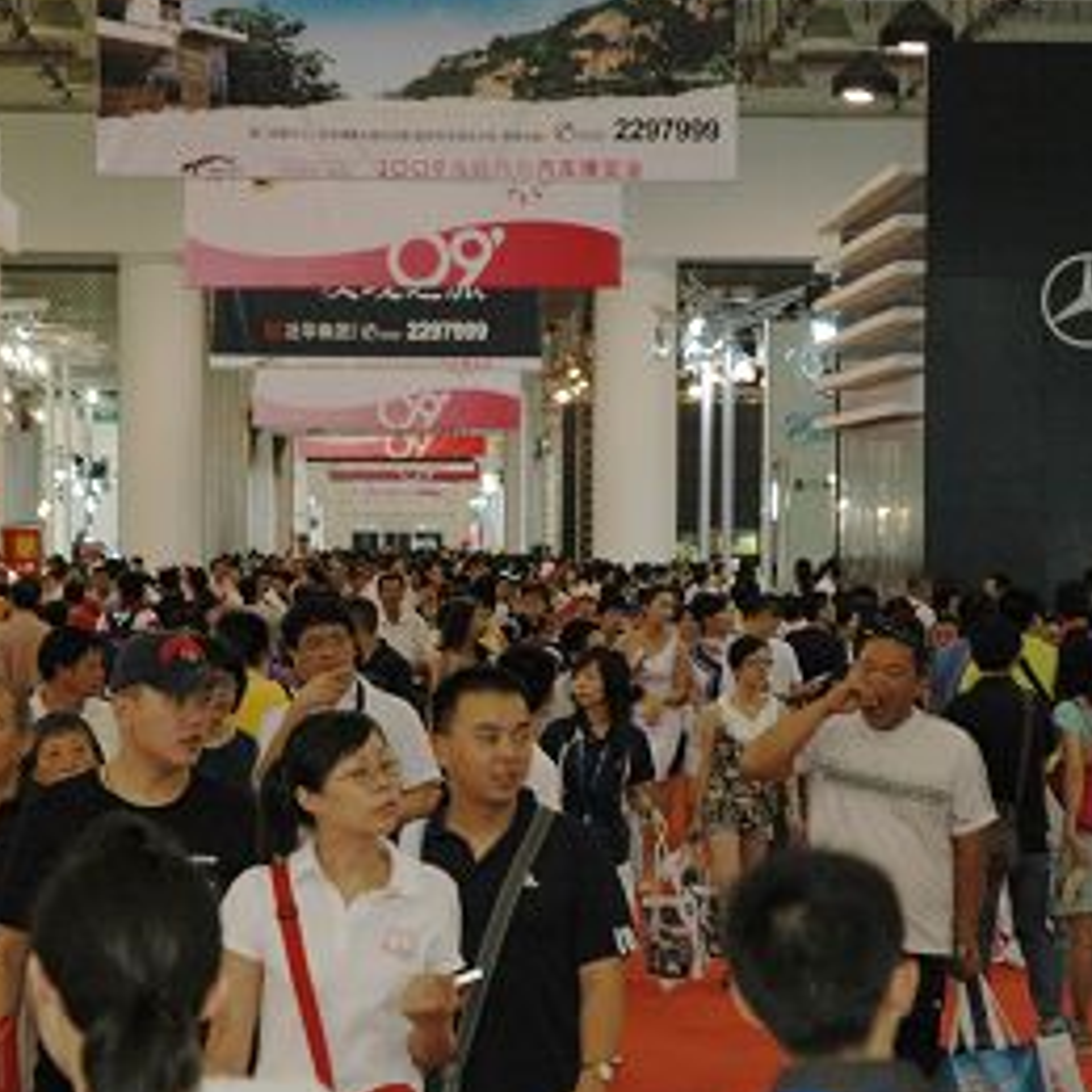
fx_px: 4890
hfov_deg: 12.7
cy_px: 638
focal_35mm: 137
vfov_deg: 12.7
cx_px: 483
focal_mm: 56
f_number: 4.5
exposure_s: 1/60
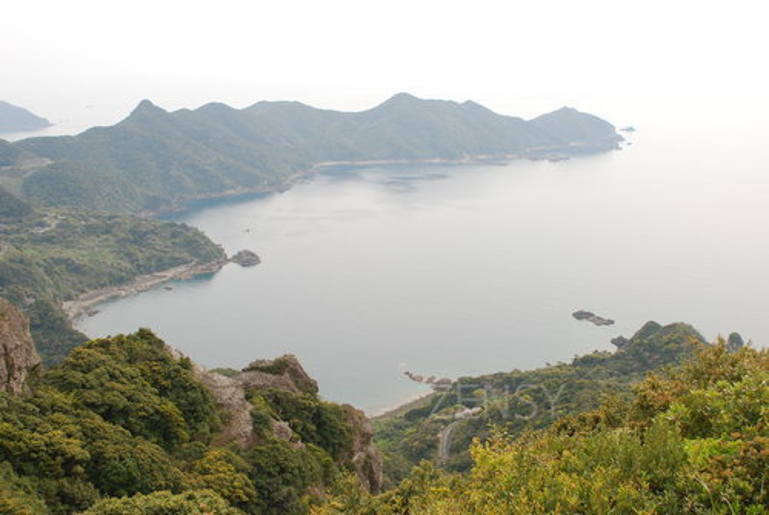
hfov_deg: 53.1
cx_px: 384
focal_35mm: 36
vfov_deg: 37.0
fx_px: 770
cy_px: 258
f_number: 9
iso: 160
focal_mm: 24
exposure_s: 1/100
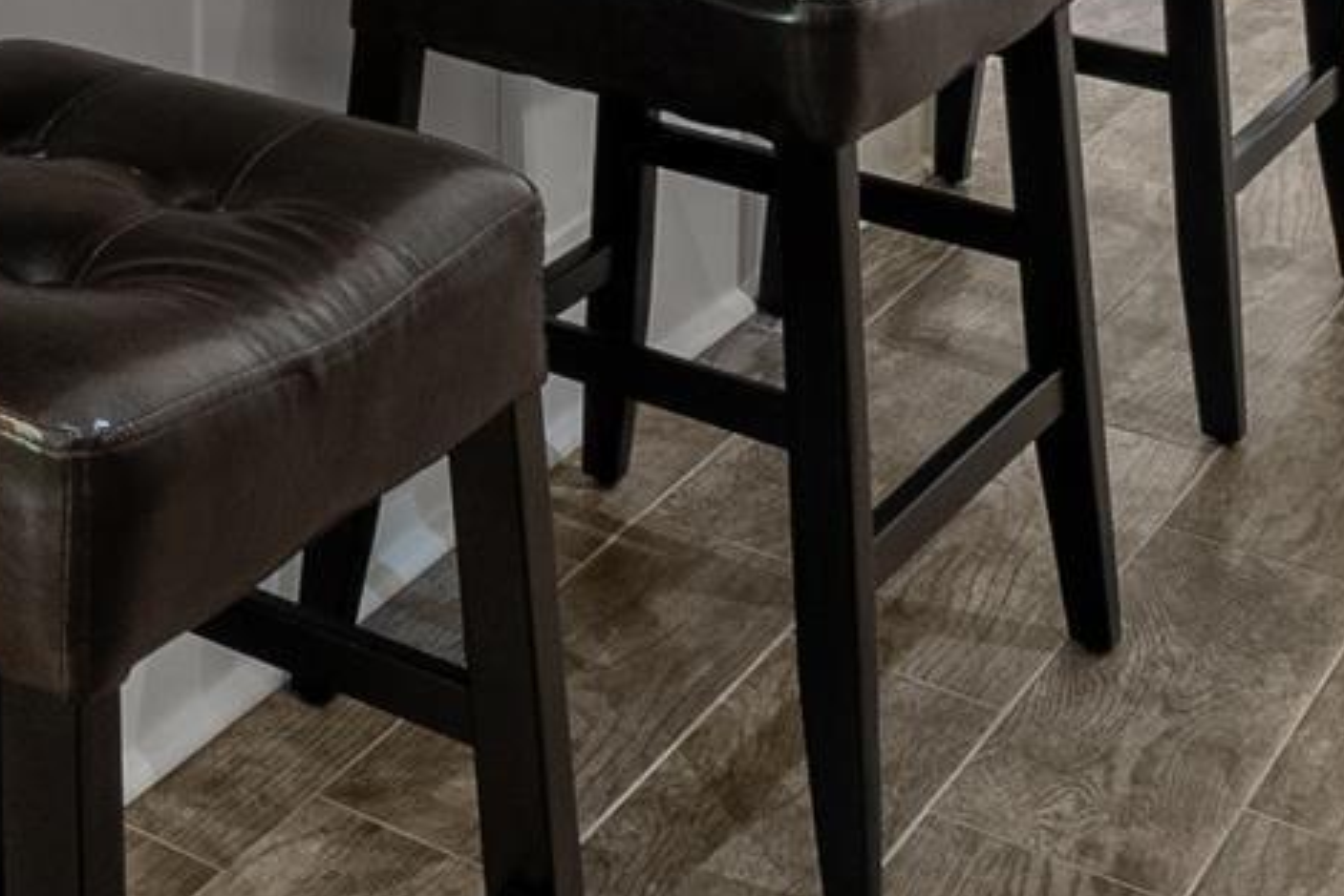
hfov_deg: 20.8
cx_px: -771
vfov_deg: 13.9
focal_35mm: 80
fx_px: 2987
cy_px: -998
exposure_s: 1/1.25
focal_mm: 10
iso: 200
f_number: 9
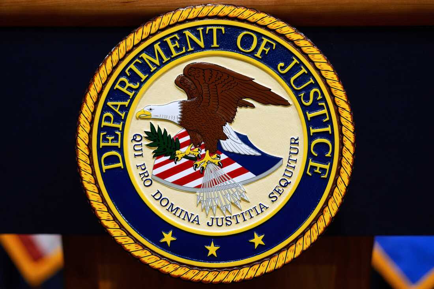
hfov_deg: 38.2
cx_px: 217
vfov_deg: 26.0
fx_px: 627
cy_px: 144
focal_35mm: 52
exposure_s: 1/500
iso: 3200
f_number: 2.8
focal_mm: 52
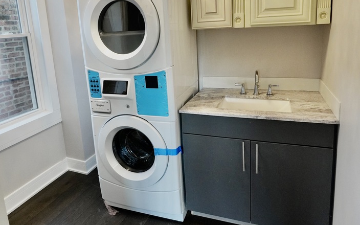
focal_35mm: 26
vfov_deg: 47.1
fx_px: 253
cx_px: 176
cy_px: 74
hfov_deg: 70.9
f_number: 4
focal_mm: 11
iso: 1250
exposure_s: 1/160
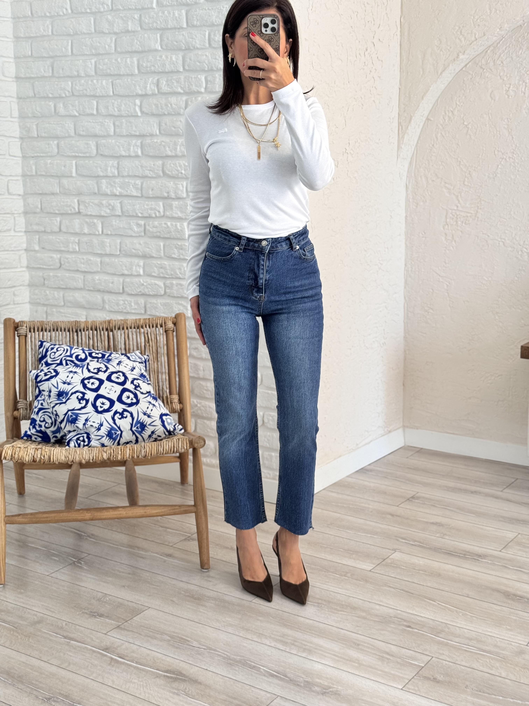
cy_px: 353
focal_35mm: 48
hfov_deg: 30.3
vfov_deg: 39.7
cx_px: 264
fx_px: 978
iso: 64
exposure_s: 1/169
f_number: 1.78
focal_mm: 6.76
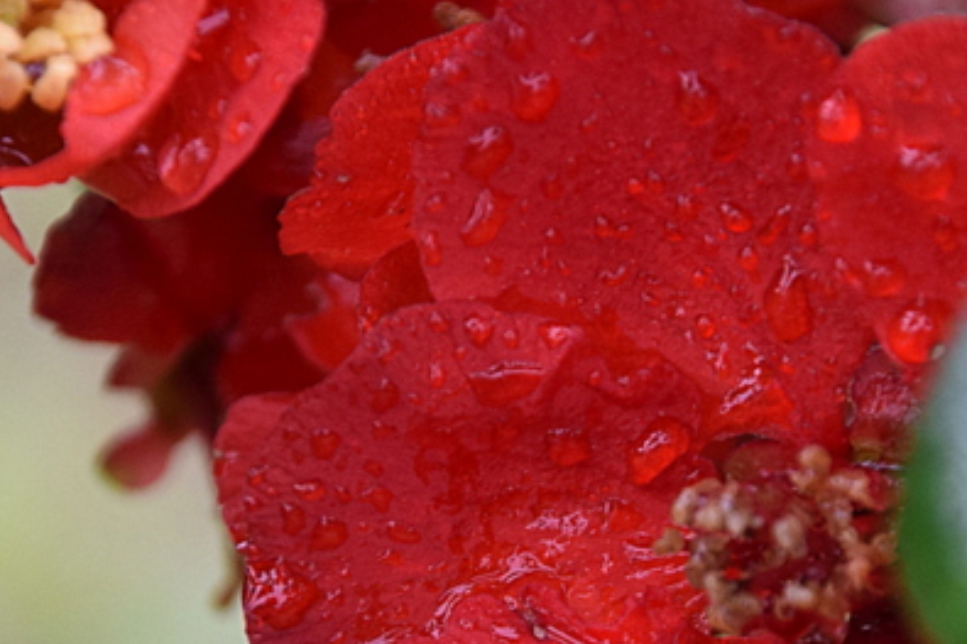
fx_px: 8565
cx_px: 595
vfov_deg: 4.3
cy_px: 247
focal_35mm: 319
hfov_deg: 6.5
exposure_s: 1/125
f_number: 5.6
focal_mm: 105
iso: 500
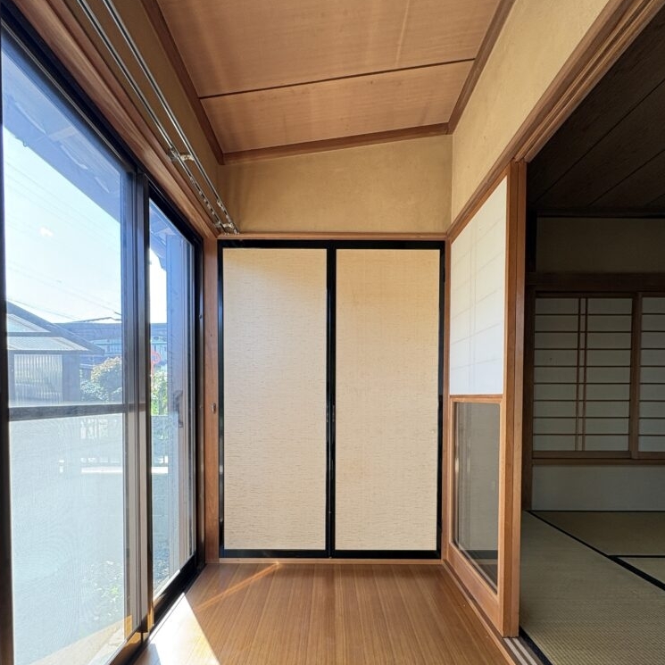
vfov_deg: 82.7
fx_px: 369
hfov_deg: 84.0
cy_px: 408
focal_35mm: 17
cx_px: 329
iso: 100
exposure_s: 1/99
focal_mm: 2.22
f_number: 2.2
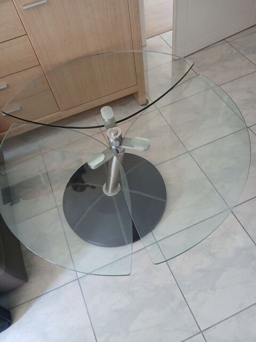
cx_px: 128
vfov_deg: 67.3
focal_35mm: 26
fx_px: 256
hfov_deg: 53.1
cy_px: 171
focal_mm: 3.98
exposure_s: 1/50
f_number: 1.8
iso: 200
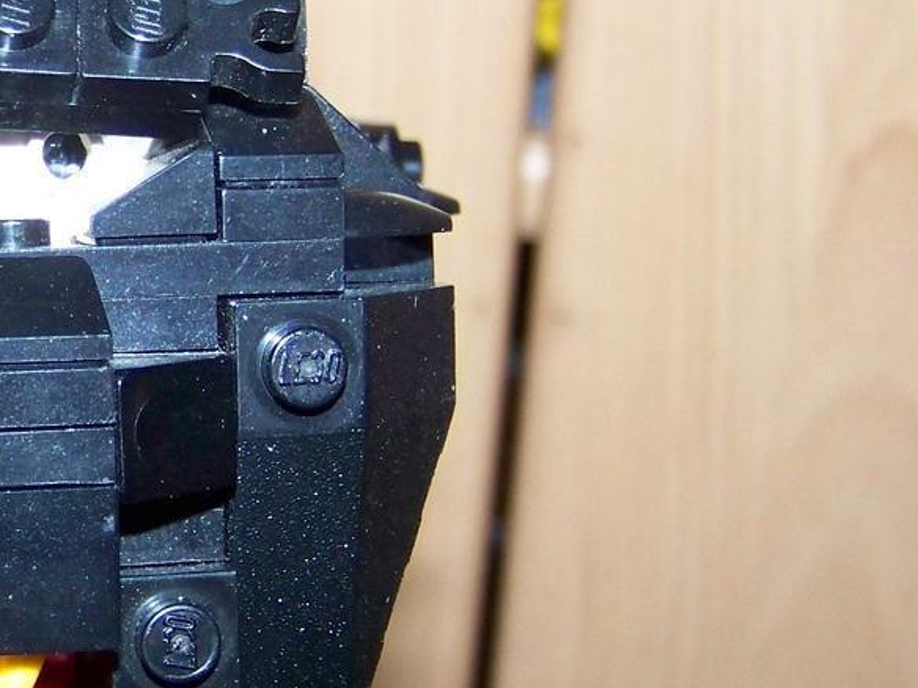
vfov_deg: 14.8
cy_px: 240
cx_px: -176
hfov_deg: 18.6
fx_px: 2652
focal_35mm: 100
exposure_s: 1/30
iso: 200
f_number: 2.8
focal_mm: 6.3
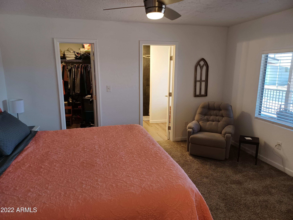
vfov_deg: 54.9
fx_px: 212
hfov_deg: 69.4
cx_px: 146
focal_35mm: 25
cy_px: 110
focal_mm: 4.6
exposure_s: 1/33
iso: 320
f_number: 1.8
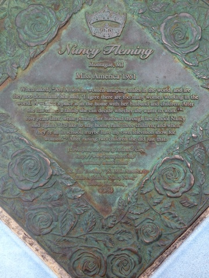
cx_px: 104
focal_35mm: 35
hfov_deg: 40.7
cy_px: 139
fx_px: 282
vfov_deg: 52.6
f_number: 2.4
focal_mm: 4.28
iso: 64
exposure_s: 1/525
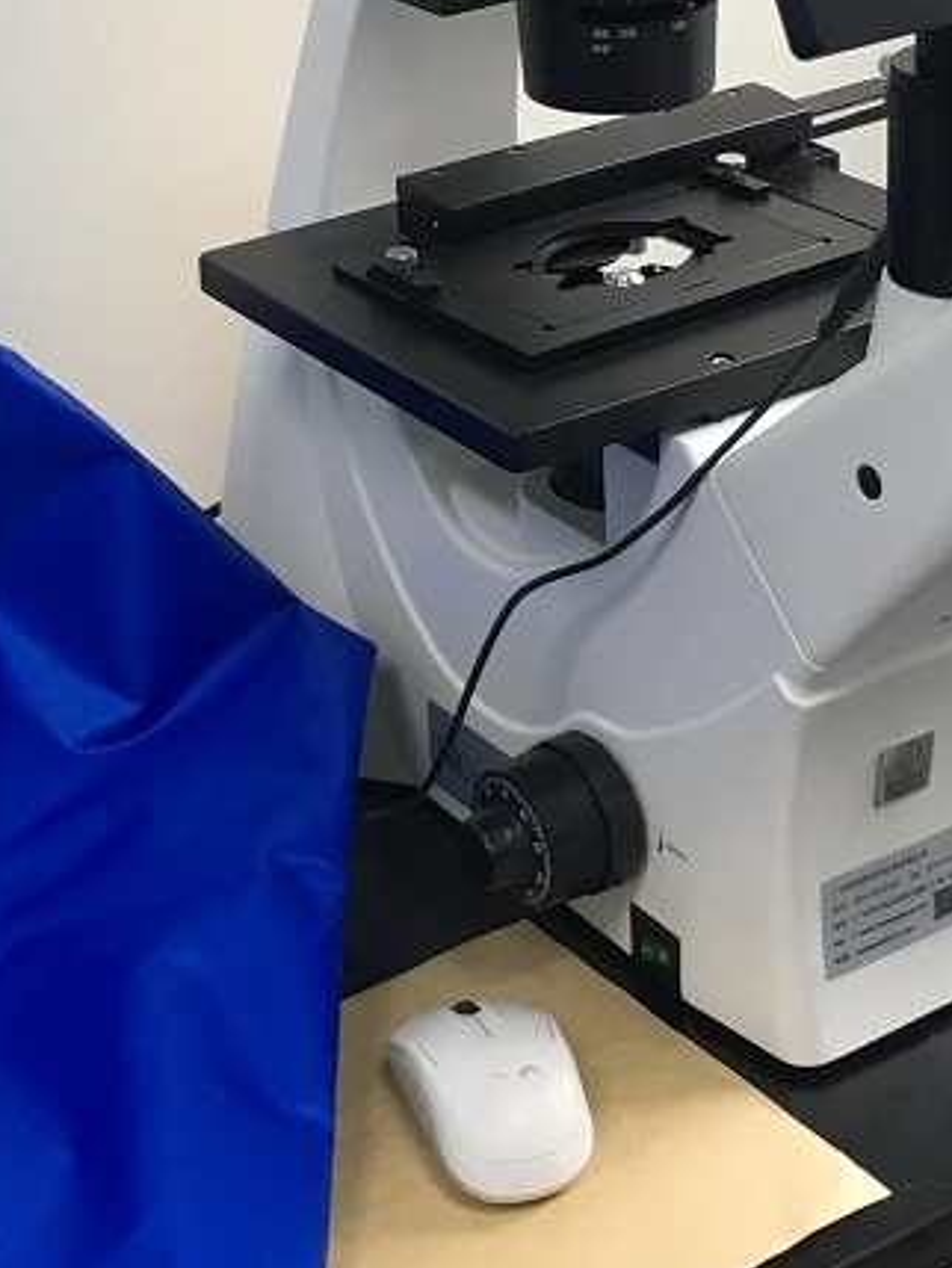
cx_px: 390
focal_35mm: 72
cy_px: 225
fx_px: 2639
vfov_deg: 26.4
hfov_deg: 20.4
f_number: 2.2
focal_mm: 4.15
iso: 80
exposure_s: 1/33
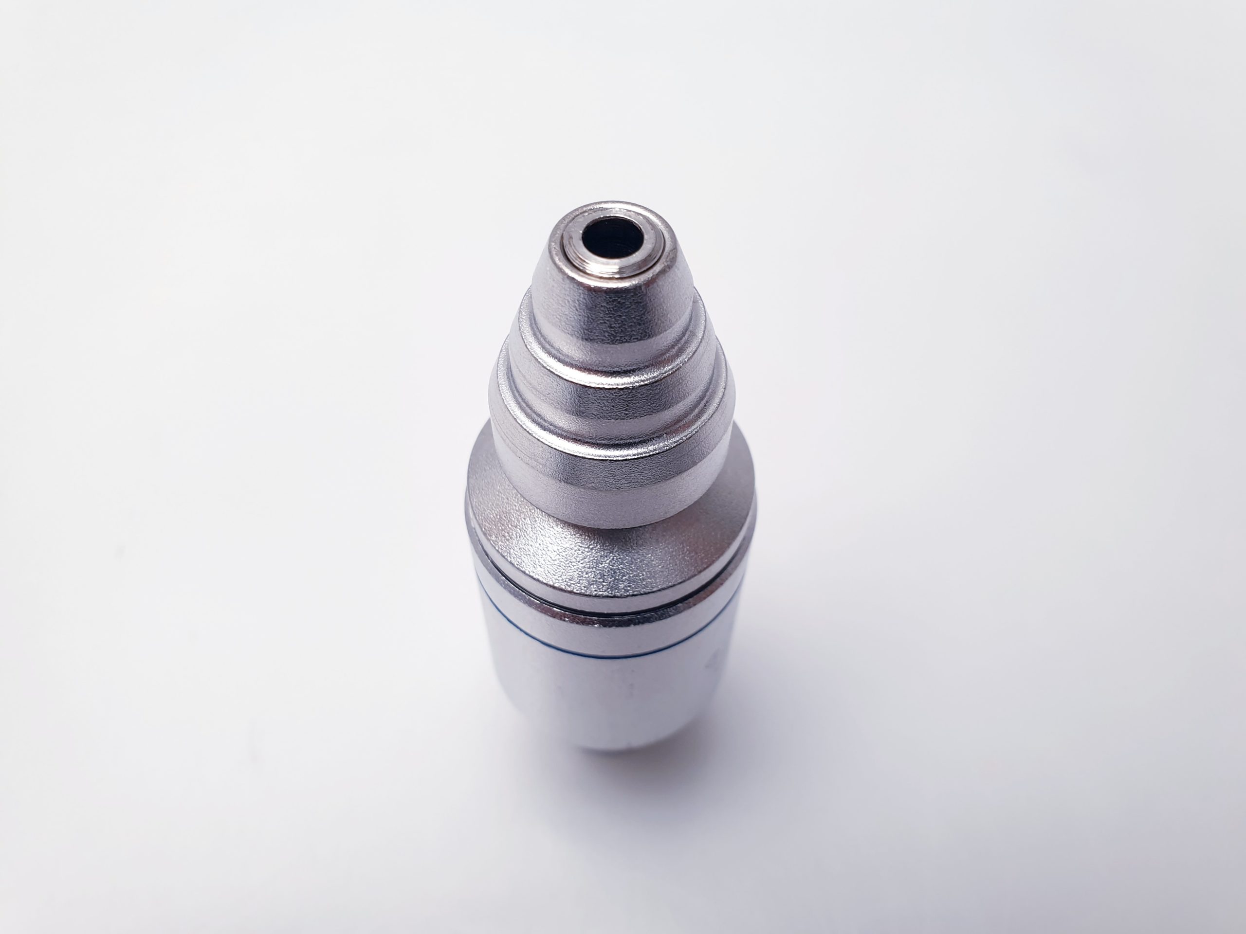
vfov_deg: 53.1
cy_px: 467
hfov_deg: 67.3
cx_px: 623
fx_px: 936
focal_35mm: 26
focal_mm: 4.3
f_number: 2.4
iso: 80
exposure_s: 1/50
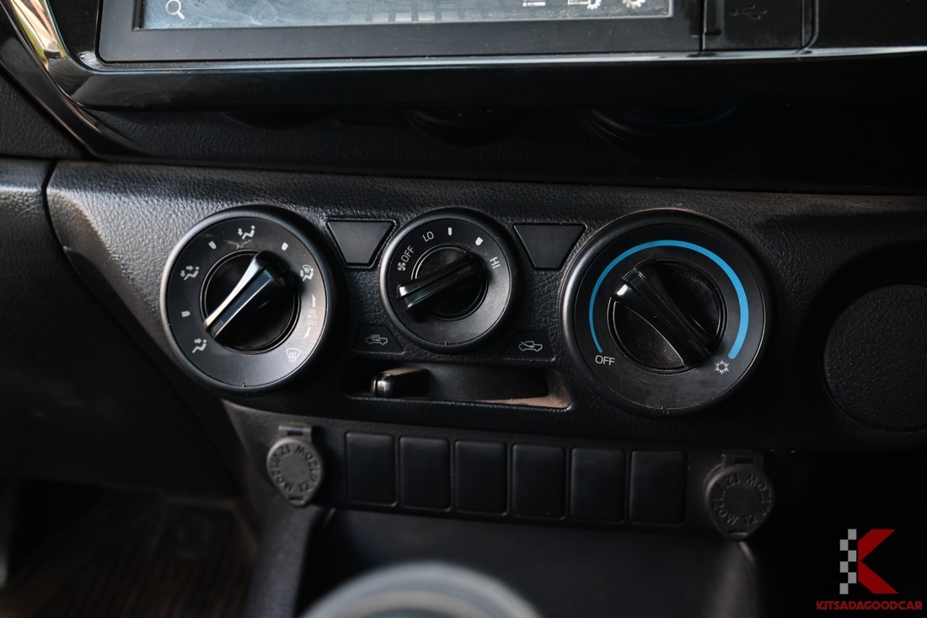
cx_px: 464
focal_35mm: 30
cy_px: 309
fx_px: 772
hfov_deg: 61.9
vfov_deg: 43.6
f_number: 6.3
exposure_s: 1/15
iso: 320
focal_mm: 30
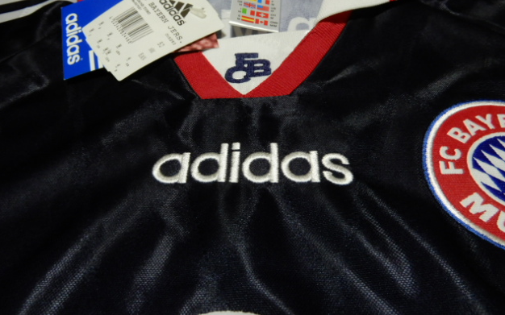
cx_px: 250
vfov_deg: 47.6
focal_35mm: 26
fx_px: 358
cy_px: 151
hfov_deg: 70.4
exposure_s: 1/30
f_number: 3.4
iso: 400
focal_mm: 4.3
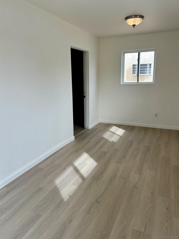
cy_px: 120
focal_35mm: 26
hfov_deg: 53.1
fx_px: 179
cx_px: 90
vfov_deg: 67.3
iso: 50
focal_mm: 5.7
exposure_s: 1/452
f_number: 1.5
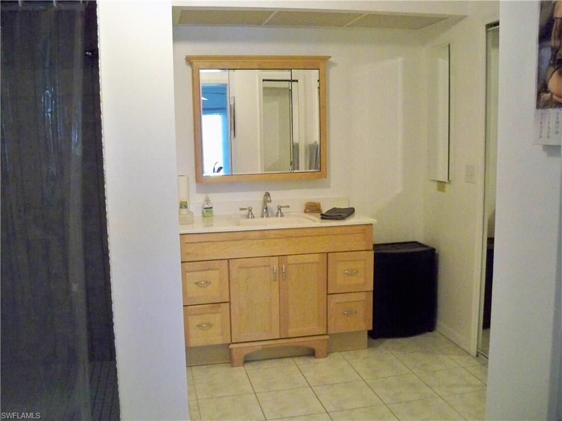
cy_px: 210
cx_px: 281
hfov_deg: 52.6
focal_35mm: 35
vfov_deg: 40.7
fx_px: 568
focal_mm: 6.3
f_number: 3.1
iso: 1250
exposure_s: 1/60
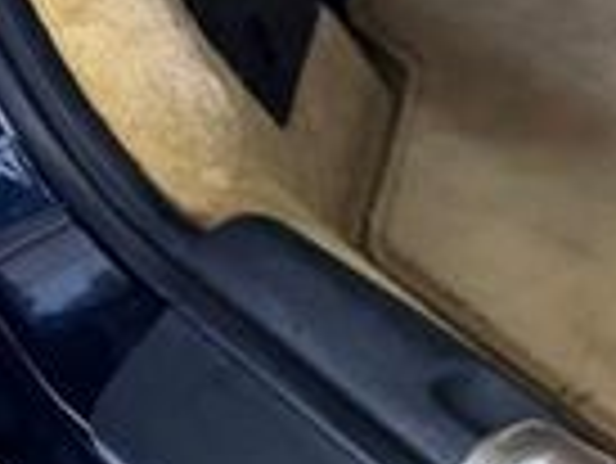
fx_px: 1995
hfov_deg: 13.4
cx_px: 1430
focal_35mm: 112
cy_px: -158
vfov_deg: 12.8
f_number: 1.78
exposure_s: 1/60
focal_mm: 6.86
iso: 500
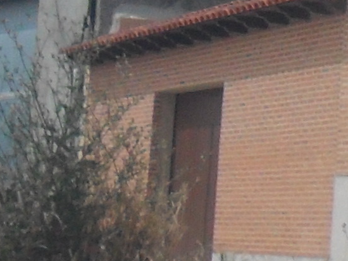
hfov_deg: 8.2
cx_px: 976
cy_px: -8
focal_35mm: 212
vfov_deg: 7.0
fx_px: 2132
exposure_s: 1/250
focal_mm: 4.9
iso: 80
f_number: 8.9
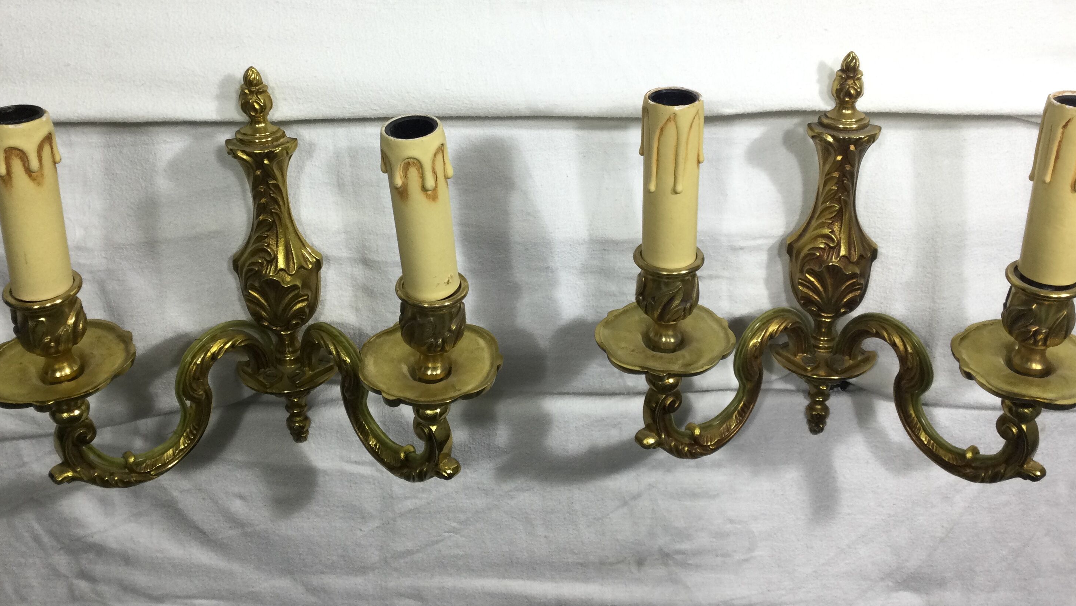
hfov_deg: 52.8
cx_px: 543
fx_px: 1084
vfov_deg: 30.8
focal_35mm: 38
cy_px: 180
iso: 25
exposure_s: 1/33
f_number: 2.4
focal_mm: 3.3
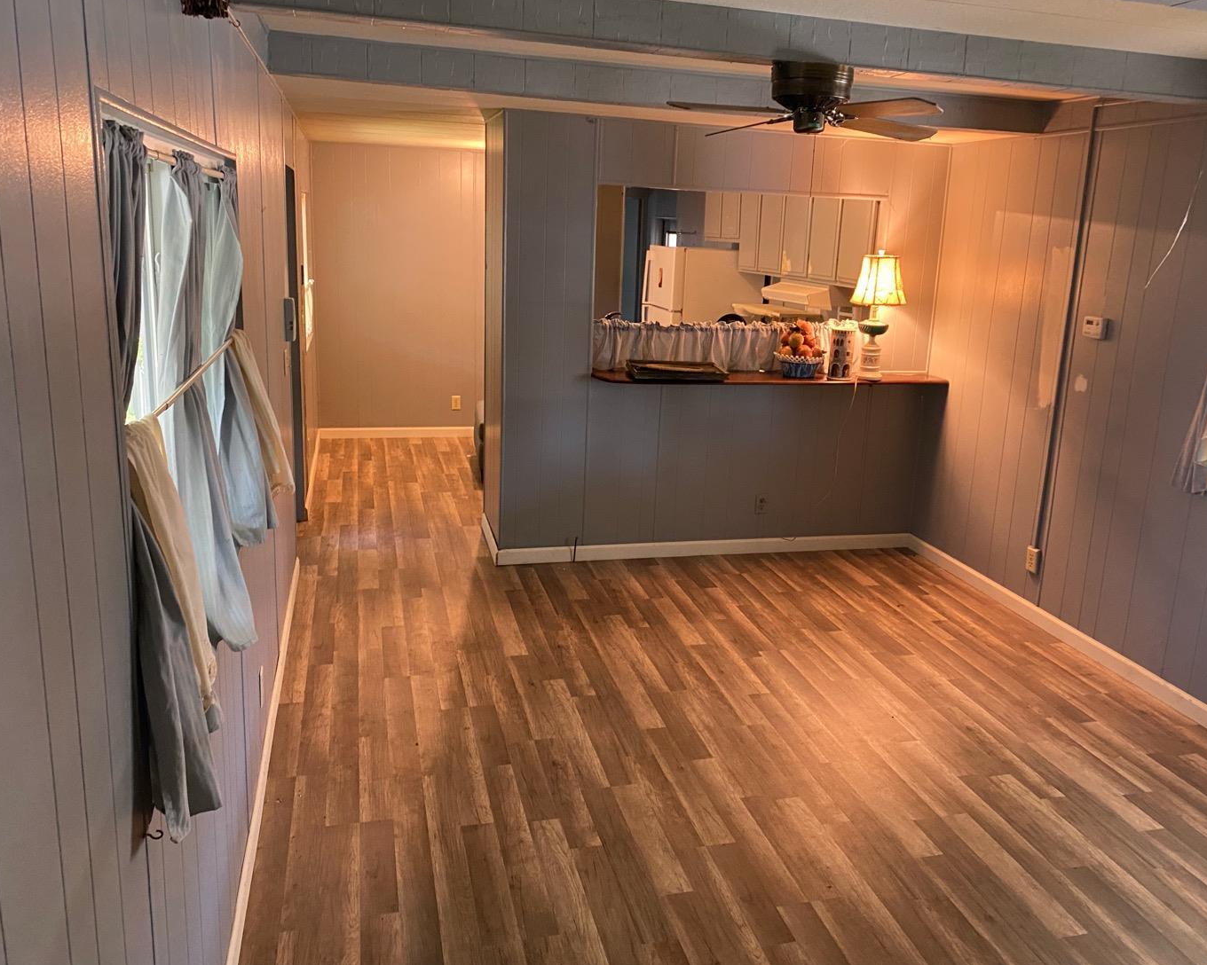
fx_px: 1000
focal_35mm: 28
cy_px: 469
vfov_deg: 51.5
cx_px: 660
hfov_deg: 62.1
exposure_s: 1/60
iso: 500
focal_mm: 4.25
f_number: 1.8
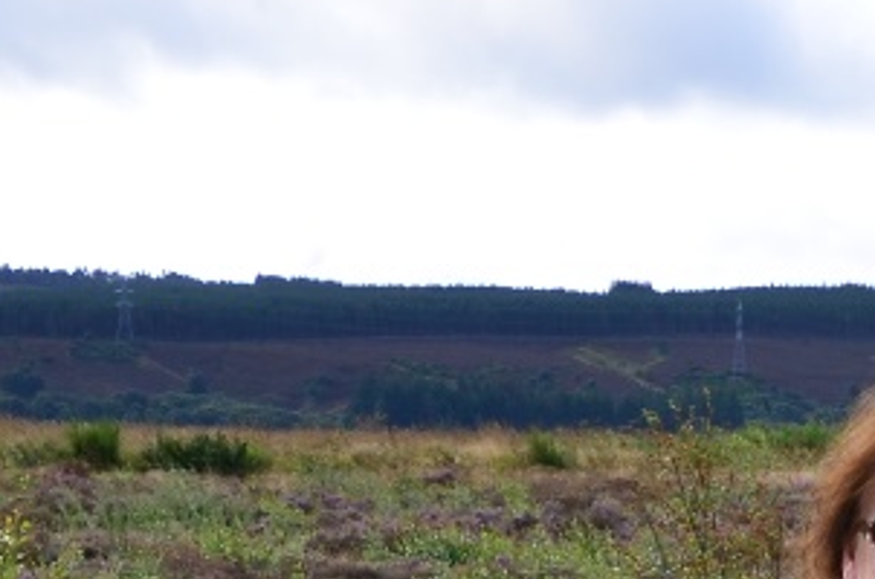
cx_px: 736
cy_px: 1148
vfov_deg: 5.3
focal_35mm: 254
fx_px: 6161
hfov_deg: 8.1
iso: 100
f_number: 6.3
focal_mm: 32
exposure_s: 1/160
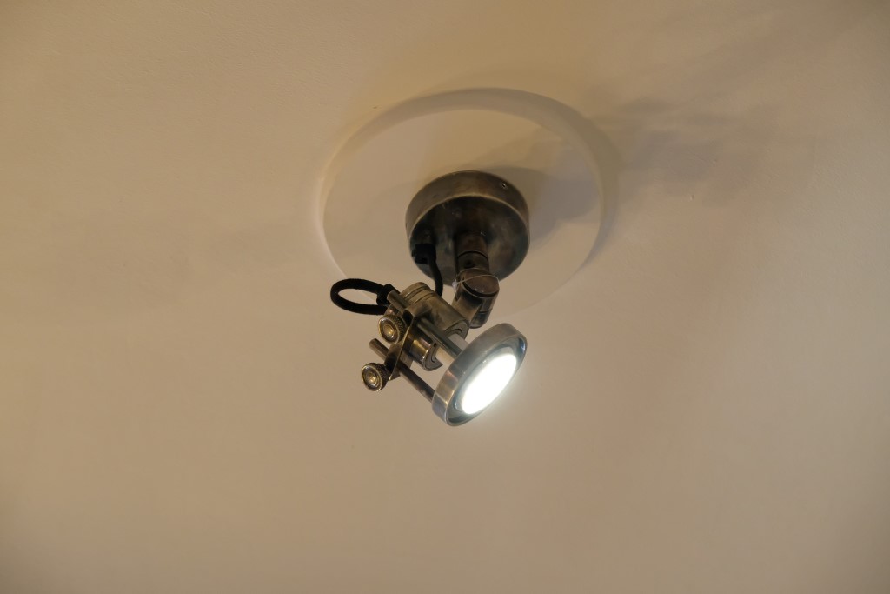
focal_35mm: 83
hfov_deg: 24.5
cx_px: 445
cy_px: 297
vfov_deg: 16.5
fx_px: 2052
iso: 3200
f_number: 5.6
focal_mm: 55
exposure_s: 1/40
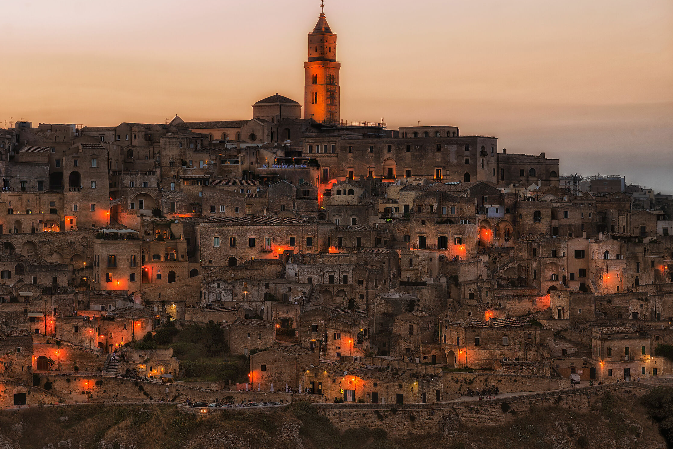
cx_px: 312
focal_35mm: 97
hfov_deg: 21.0
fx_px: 1813
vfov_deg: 14.1
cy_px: 231
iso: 50
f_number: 7.1
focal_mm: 90
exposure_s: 1/1.67
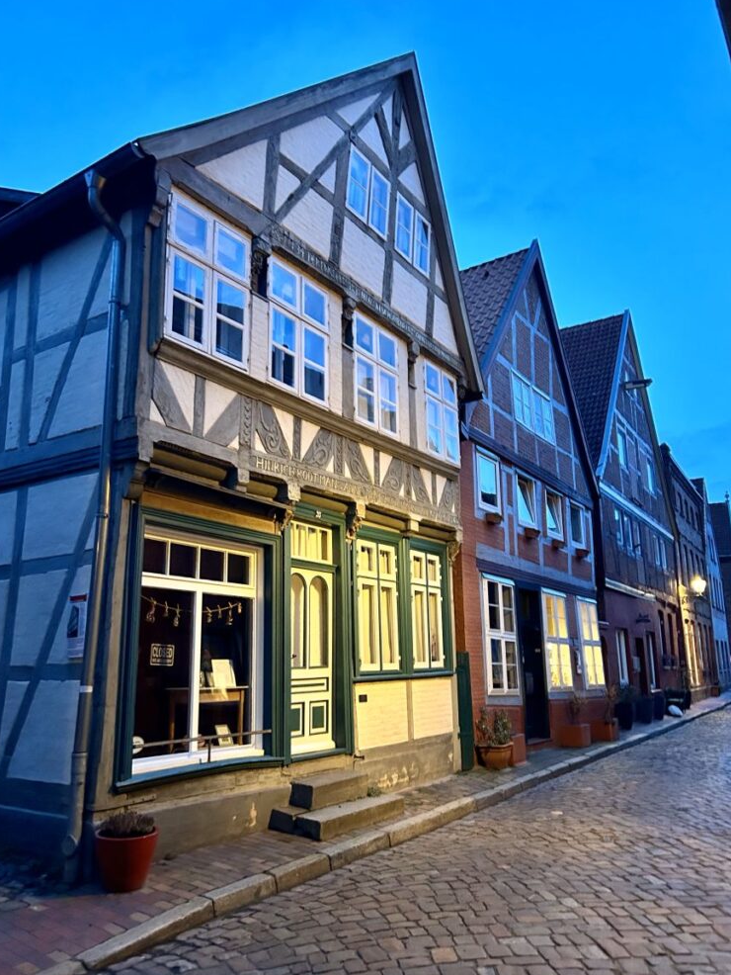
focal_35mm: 27
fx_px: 760
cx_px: 367
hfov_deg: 51.4
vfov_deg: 65.3
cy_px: 492
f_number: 1.5
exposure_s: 1/33
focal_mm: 5.7
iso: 500
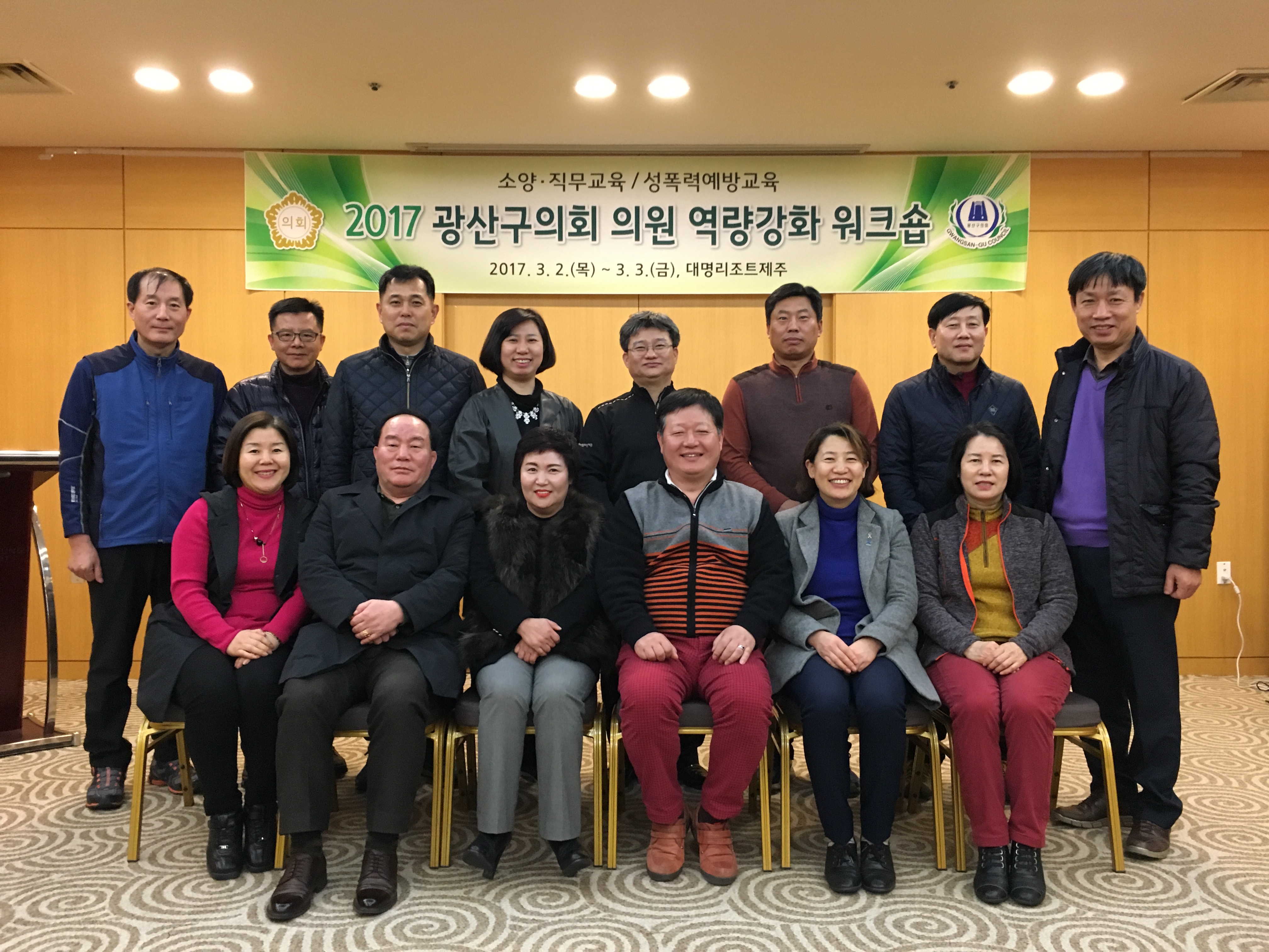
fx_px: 1063
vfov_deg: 48.2
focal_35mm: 29
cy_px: 476
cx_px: 634
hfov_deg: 61.7
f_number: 2.2
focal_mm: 4.15
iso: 200
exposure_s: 1/17
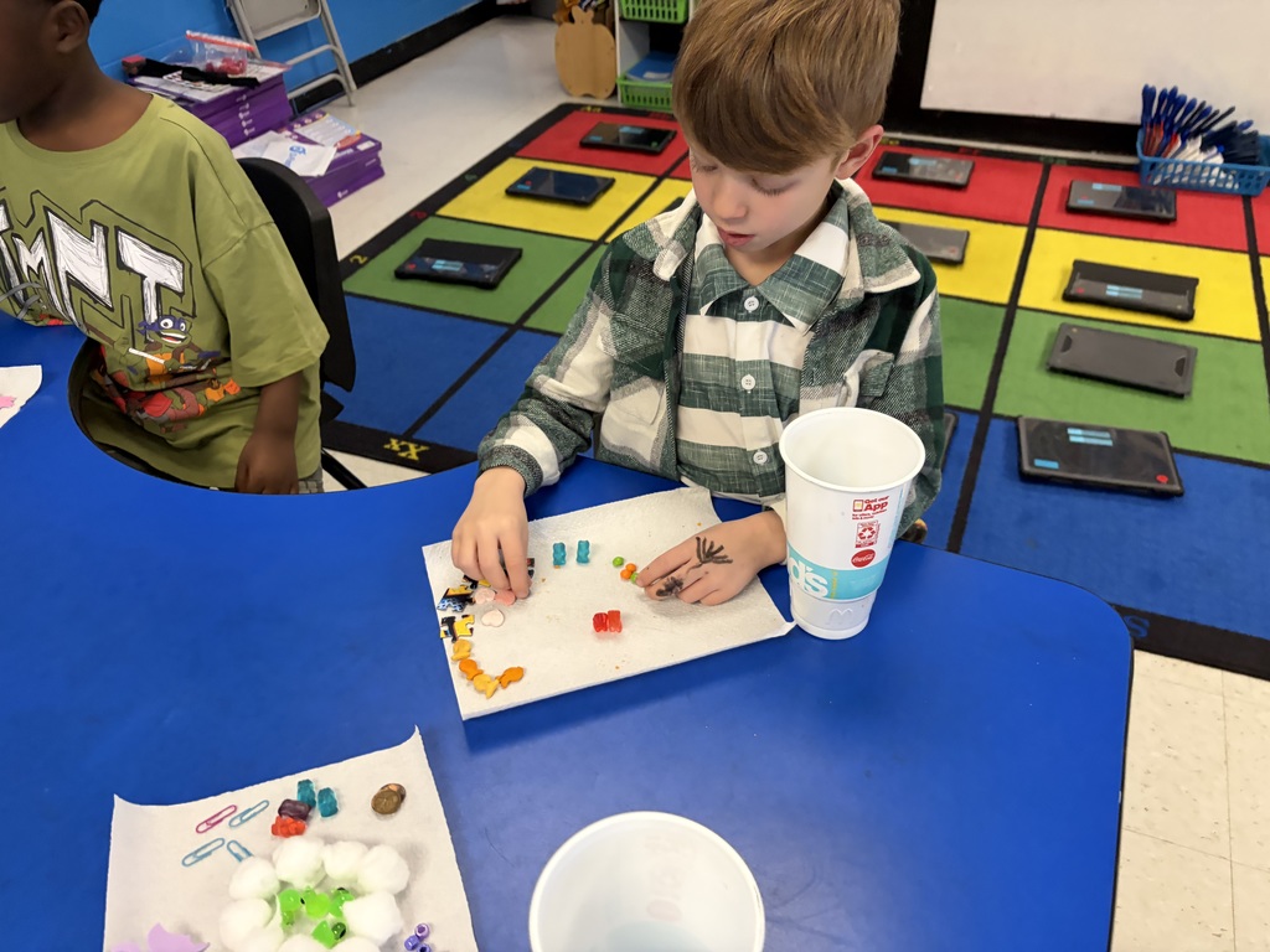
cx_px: 635
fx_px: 954
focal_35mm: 26
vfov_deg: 53.1
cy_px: 476
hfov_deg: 67.3
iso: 400
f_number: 1.6
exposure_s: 1/60
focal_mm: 5.96
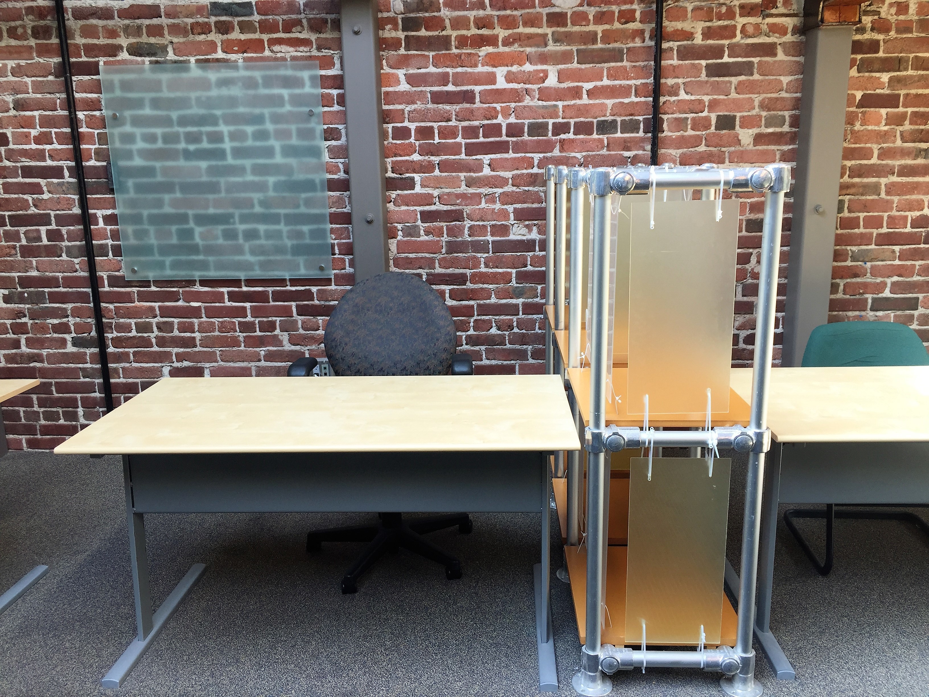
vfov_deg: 48.2
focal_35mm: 29
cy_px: 348
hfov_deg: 61.7
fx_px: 778
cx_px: 464
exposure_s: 1/60
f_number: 2.2
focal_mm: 4.15
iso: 32
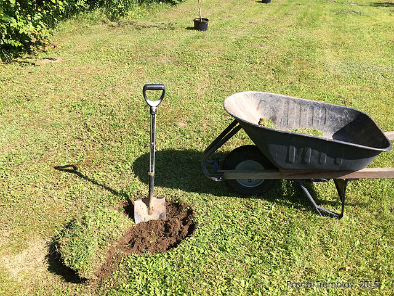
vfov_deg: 46.8
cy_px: 148
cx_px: 197
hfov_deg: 60.0
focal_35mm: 30
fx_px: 341
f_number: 2.2
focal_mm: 4.12
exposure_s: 1/912
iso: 32
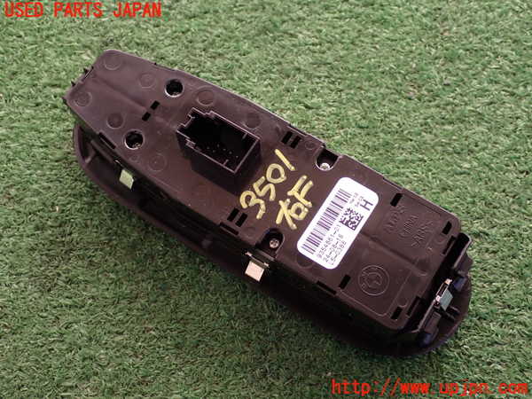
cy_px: 200
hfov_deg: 38.2
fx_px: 768
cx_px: 266
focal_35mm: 50
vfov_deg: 29.1
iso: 200
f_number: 3.2
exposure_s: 1/100
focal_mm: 9.01
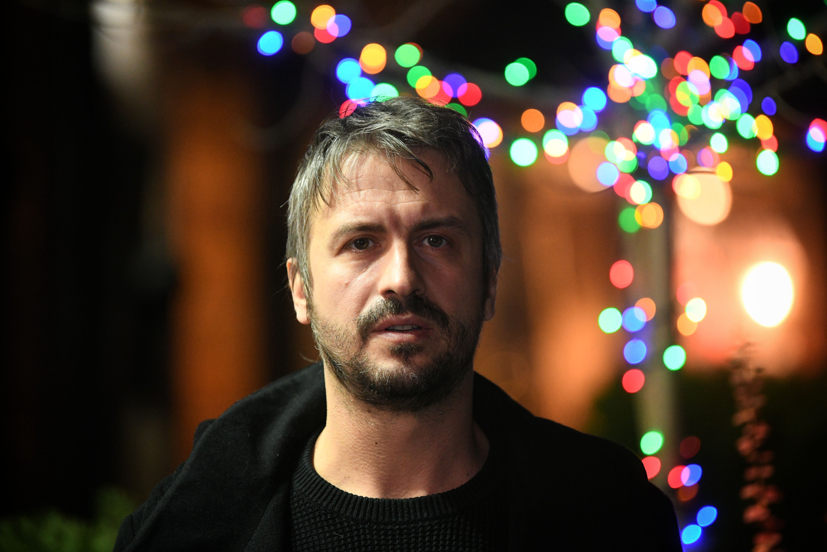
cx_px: 414
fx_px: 3676
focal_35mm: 160
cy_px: 276
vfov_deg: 8.6
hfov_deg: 12.8
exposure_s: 1/250
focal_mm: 160
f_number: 2.8
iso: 4000
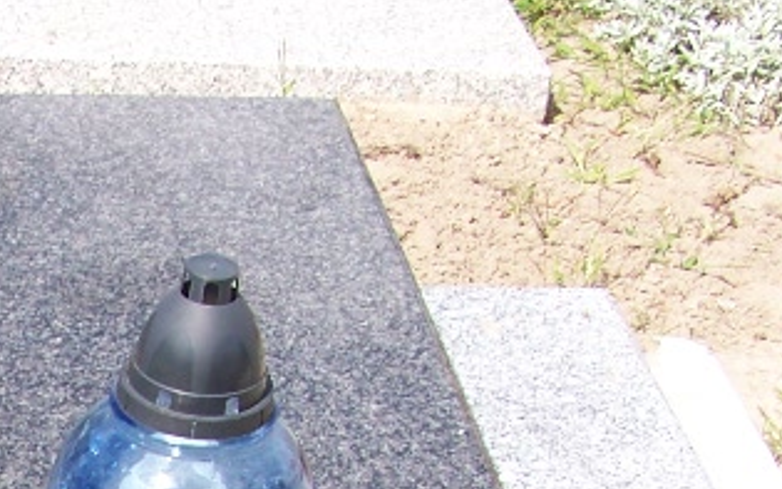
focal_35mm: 142
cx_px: -370
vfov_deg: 8.7
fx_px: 3027
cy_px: 1028
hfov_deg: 13.9
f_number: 5.6
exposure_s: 1/200
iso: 64
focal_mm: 5.85
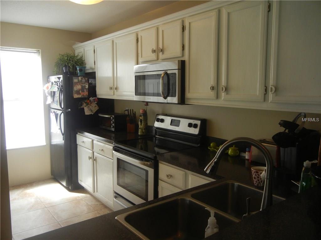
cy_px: 120
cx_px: 160
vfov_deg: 46.8
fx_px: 278
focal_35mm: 30
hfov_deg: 60.0
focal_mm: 5.4
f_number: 3.5
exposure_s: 1/30
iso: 200
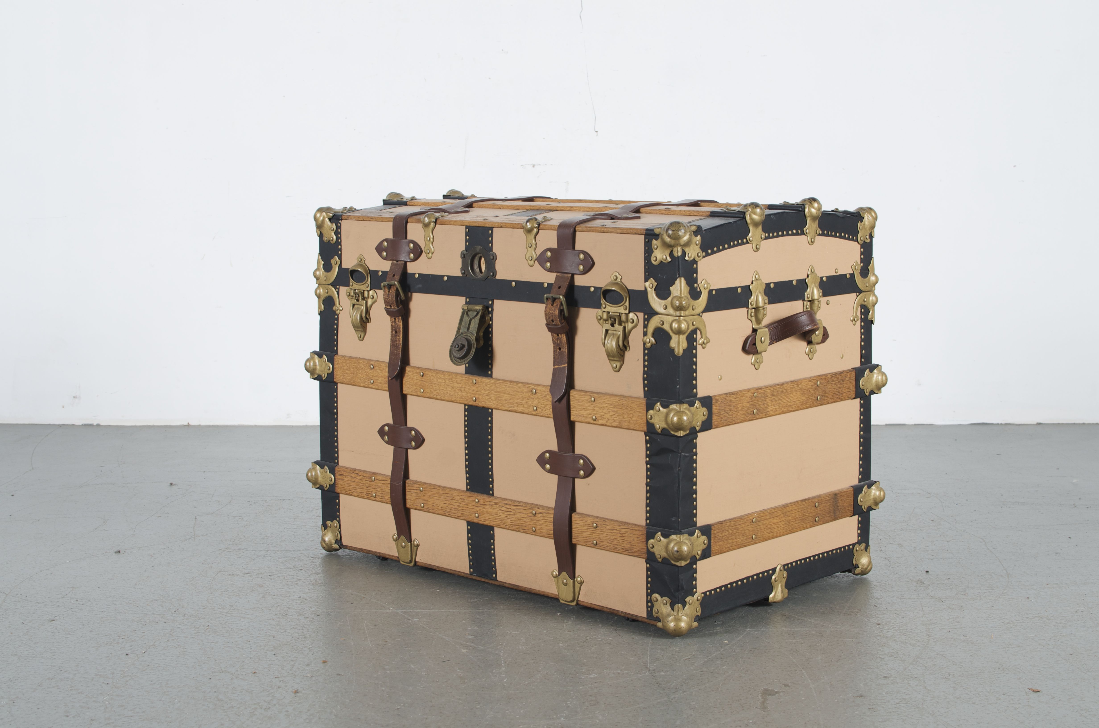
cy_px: 364
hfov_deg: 37.9
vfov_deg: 25.6
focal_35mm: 52
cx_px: 550
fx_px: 1599
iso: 100
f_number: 6.3
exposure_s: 1/125
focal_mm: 35
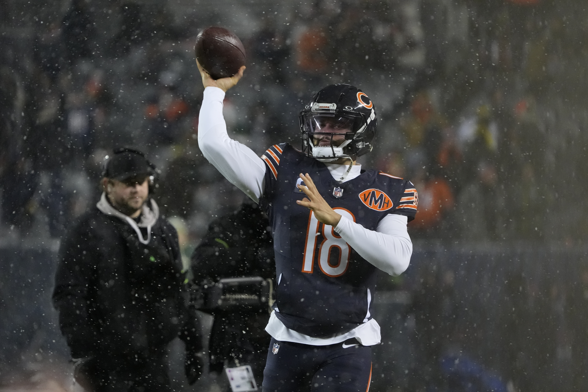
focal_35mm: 411
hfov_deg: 5.0
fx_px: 6712
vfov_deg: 3.3
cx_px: 294
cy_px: 196
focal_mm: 411
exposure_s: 1/1250
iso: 8000
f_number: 6.3
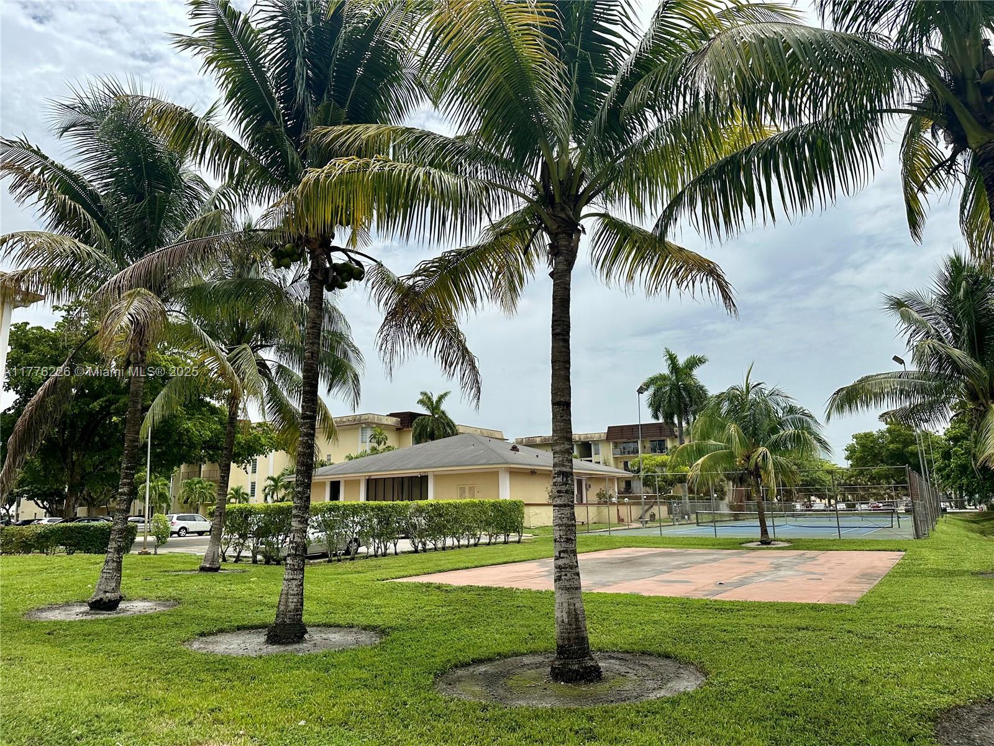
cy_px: 373
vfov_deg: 56.8
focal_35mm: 24
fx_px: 689
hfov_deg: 71.6
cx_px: 497
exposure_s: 1/7576
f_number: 1.78
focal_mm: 6.86
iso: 80
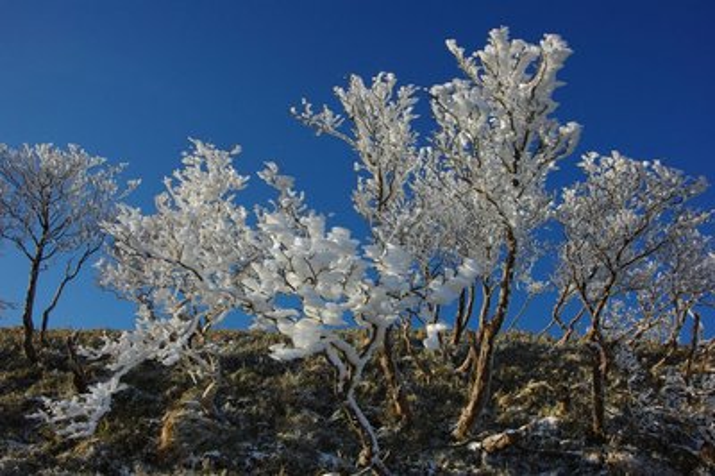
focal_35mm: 27
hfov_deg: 67.4
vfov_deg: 47.9
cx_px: 358
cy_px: 238
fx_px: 536
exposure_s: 1/500
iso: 200
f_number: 8
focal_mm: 18
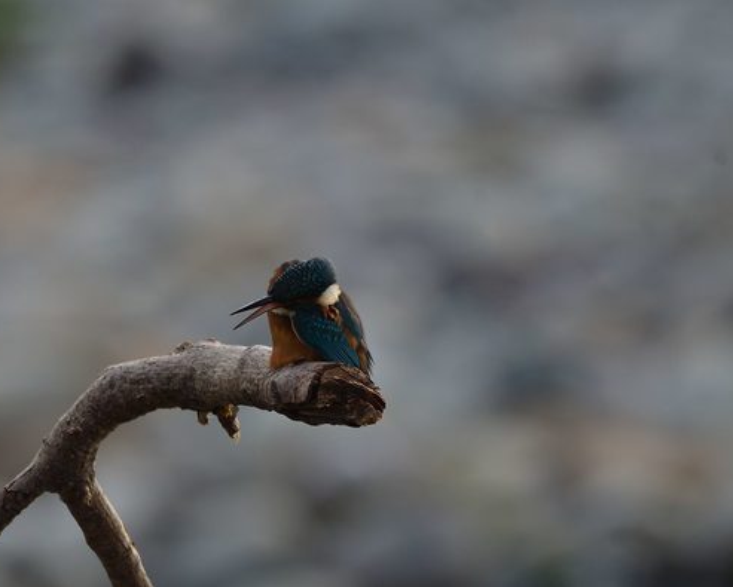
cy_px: 294
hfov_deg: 1.9
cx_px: 306
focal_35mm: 1025
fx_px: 22250
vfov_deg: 1.5
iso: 200
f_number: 6.3
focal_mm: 600
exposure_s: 1/400
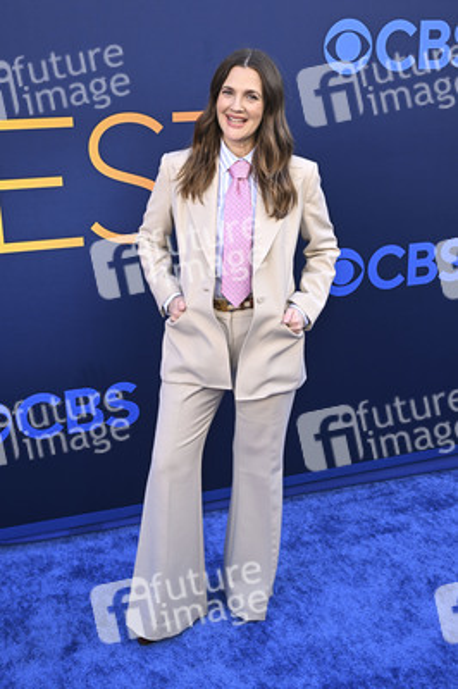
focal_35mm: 39
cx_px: 229
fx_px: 745
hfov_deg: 34.2
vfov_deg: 49.6
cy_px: 344
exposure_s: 1/200
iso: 400
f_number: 5.6
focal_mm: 39
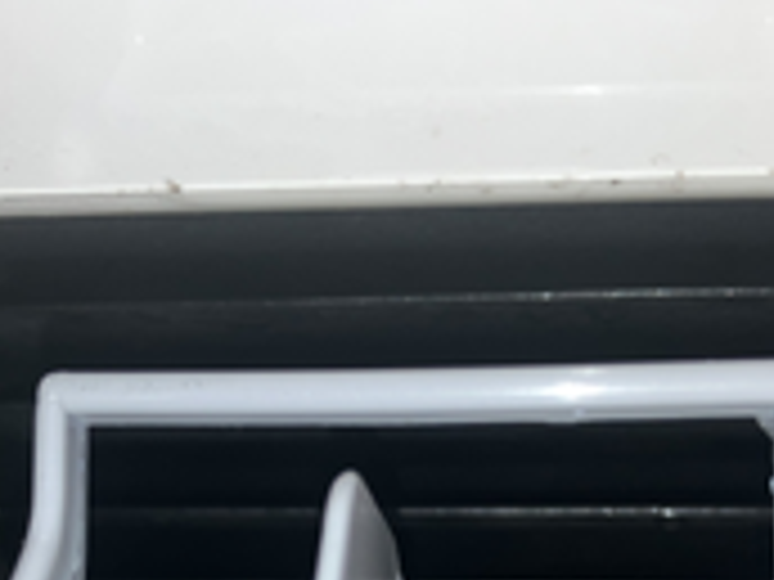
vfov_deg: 21.5
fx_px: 1453
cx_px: 356
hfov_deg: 29.8
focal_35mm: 65
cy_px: 625
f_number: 1.8
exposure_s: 1/45
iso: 20
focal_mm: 3.99
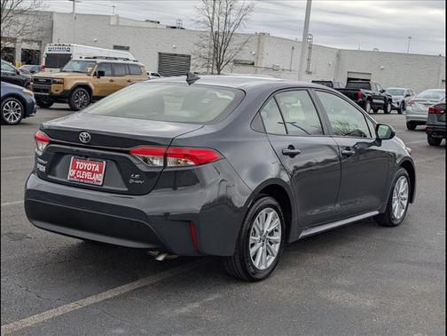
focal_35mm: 49
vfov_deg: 29.7
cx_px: 224
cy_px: 168
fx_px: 633
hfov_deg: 38.9
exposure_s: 1/588
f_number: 1.68
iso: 22
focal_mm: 6.9
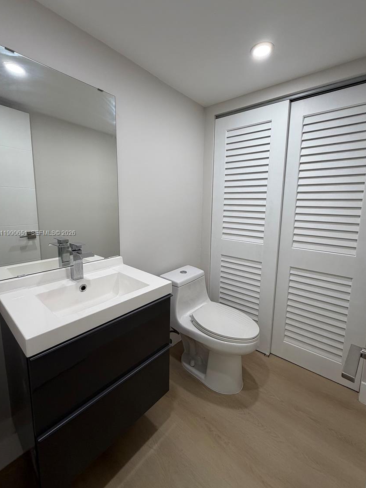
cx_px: 191
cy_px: 234
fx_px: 211
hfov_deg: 81.7
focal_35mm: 15
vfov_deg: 98.1
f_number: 2.2
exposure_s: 1/120
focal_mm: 2.22
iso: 160
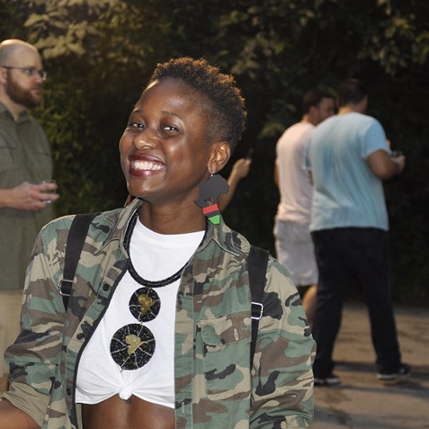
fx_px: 1795
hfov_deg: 13.6
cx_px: 210
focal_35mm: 128
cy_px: 238
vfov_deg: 13.6
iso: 400
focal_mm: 48
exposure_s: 1/60
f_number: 4.8
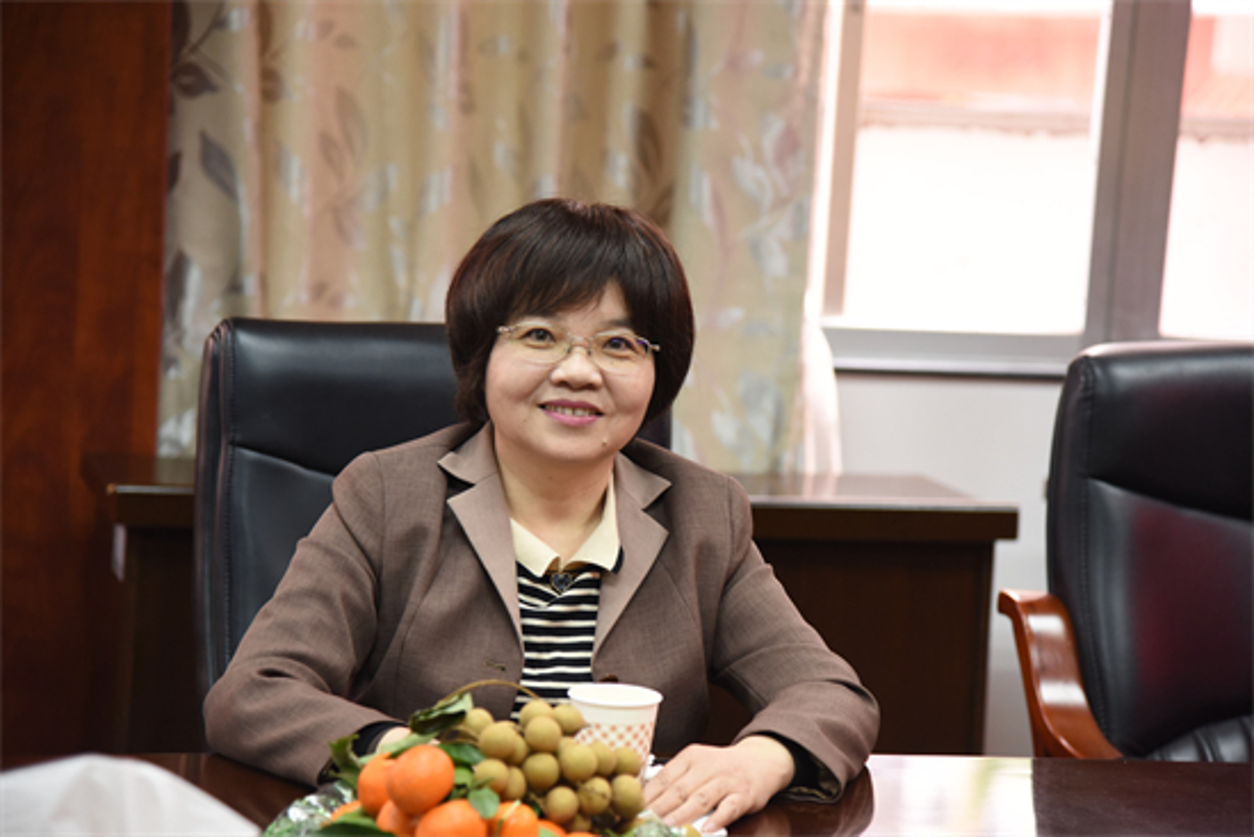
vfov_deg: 13.0
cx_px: 627
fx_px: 3658
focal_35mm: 105
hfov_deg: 19.5
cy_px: 418
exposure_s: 1/50
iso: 1600
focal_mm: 105
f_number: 4
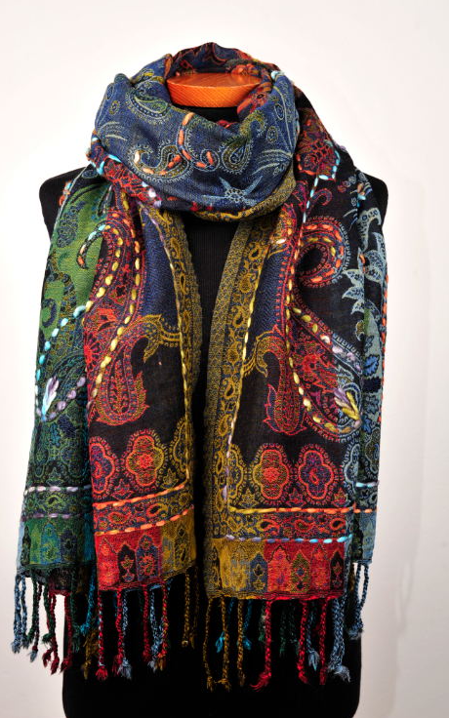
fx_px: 1018
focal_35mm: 52
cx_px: 212
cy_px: 356
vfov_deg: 38.9
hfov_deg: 24.9
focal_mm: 50
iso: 200
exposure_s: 1/125
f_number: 8
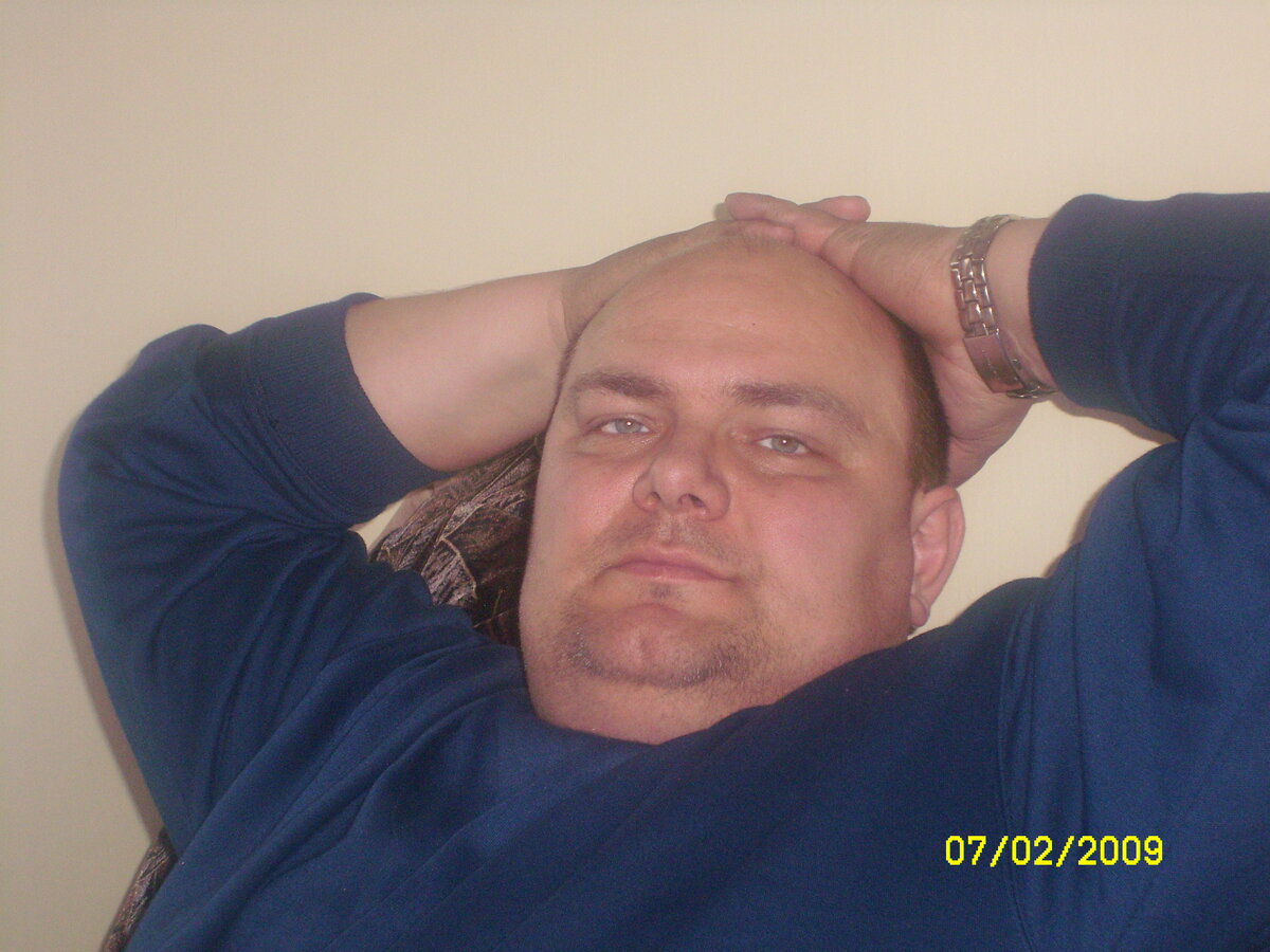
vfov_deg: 14.1
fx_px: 3852
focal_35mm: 105
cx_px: 635
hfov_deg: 18.7
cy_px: 476
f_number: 4.9
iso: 300
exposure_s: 1/60
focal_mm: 17.4
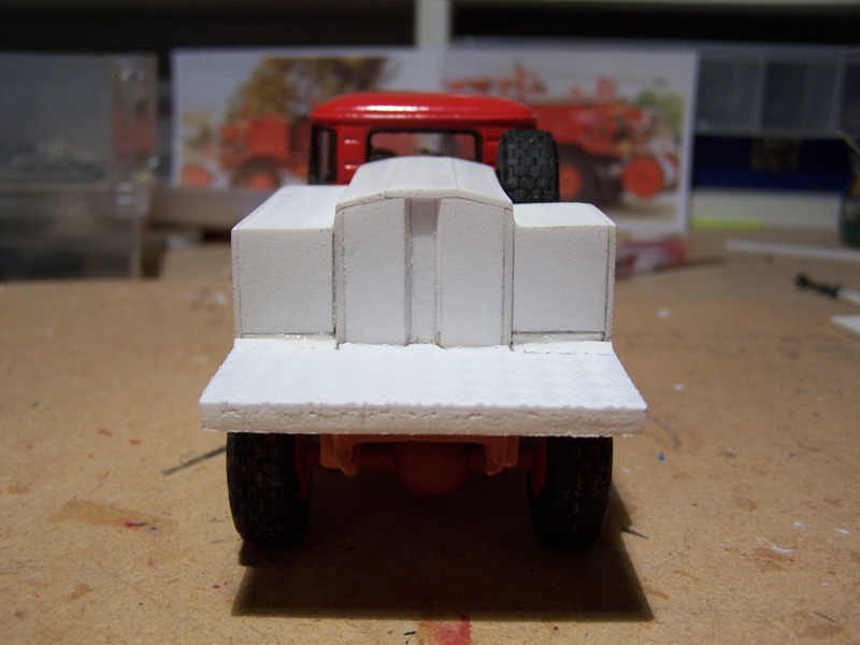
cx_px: 430
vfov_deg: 37.7
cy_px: 322
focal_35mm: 38
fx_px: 944
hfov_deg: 49.0
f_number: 2.8
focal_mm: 6.3
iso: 80
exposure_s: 1/30
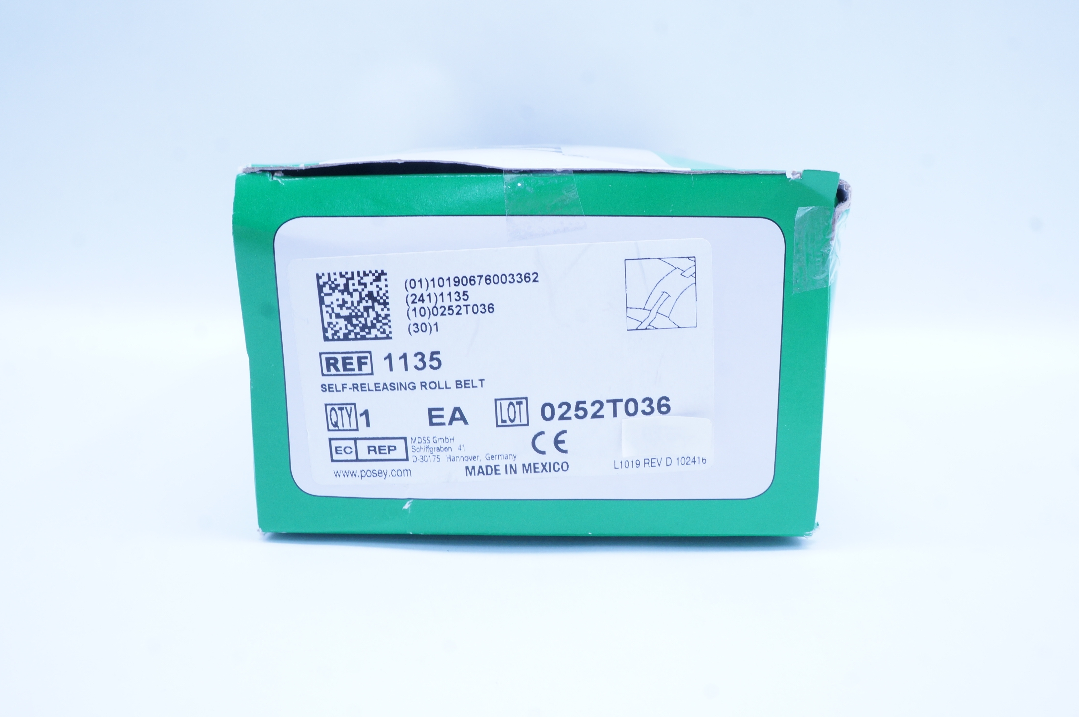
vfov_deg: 43.5
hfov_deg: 62.0
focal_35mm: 30
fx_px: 898
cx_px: 551
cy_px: 353
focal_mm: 18
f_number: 13
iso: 400
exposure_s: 1/10
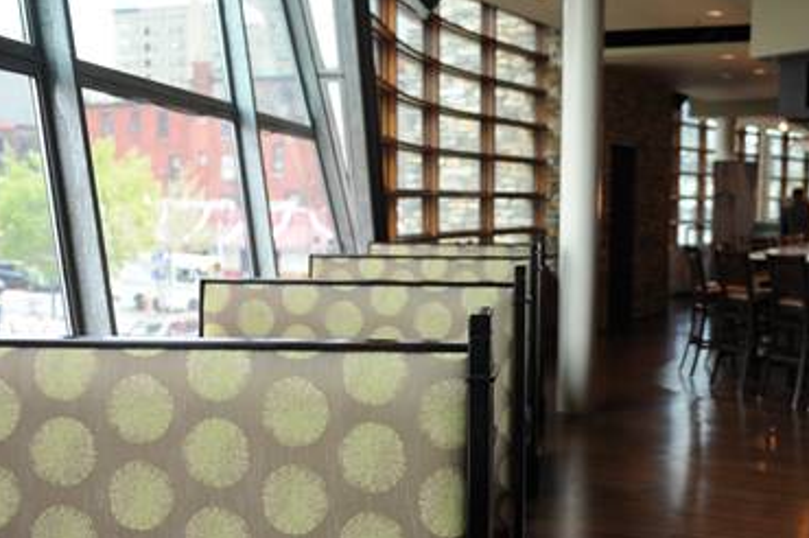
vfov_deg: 25.9
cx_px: 472
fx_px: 1167
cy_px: 321
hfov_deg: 38.1
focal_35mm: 52
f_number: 2.8
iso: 1250
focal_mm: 35
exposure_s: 1/200
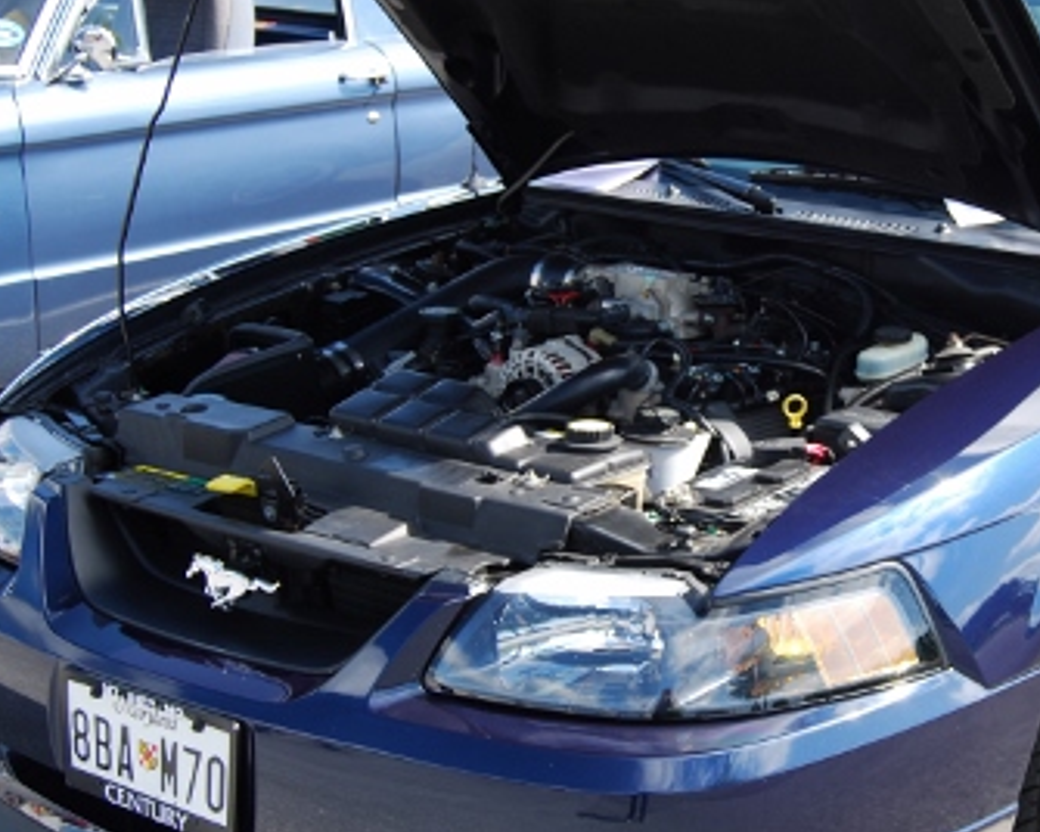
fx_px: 2155
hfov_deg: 26.8
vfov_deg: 21.8
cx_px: 785
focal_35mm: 70
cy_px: 360
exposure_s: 1/125
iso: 100
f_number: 5.6
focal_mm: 26
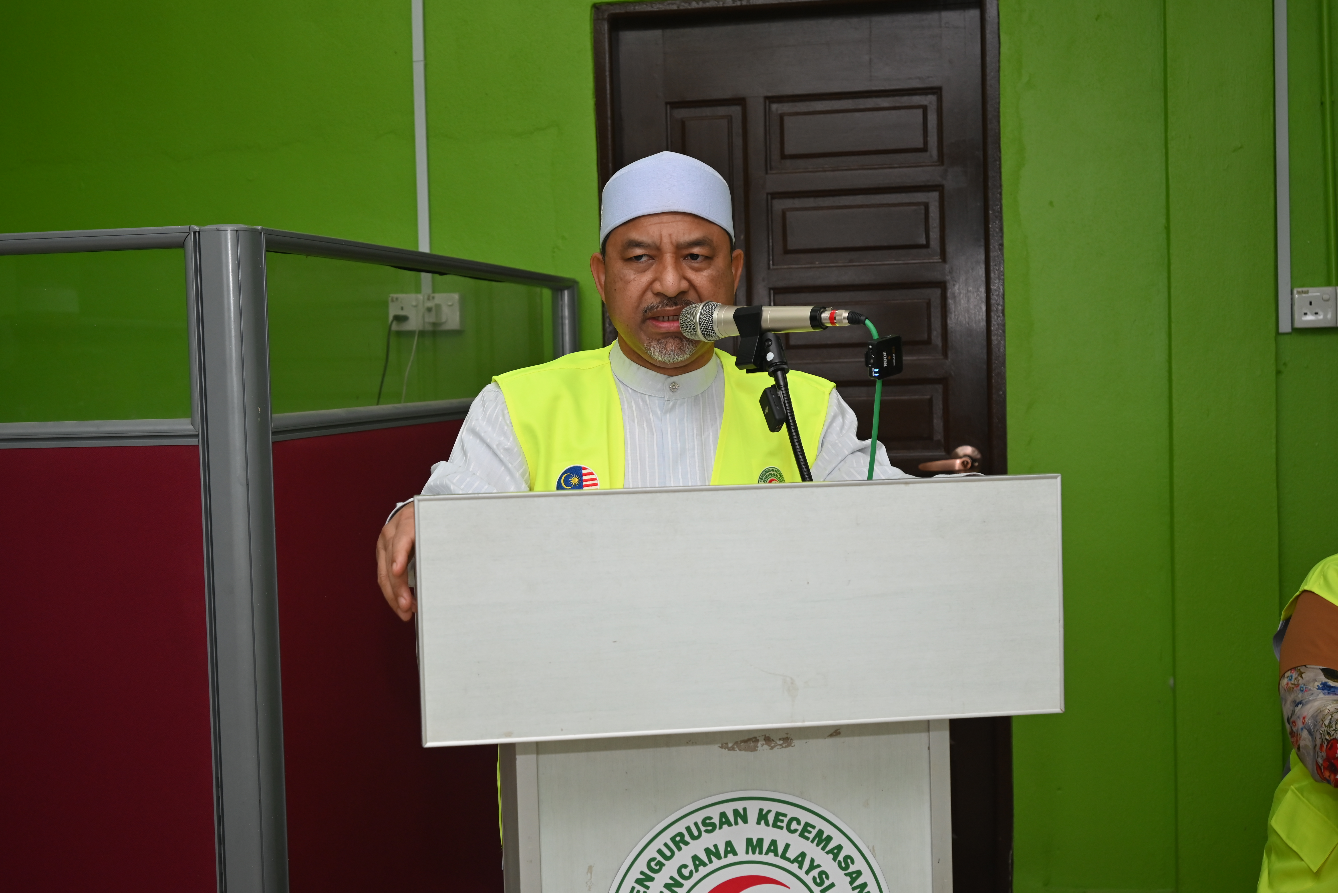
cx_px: 669
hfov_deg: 39.6
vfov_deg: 27.0
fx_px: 1859
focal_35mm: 50
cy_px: 446
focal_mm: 50
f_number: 6.3
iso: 800
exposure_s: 1/60
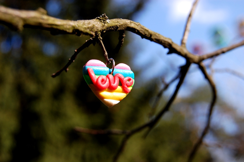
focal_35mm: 60
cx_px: 122
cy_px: 81
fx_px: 406
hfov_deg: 33.4
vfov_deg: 22.6
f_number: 8
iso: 200
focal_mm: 40
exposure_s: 1/320
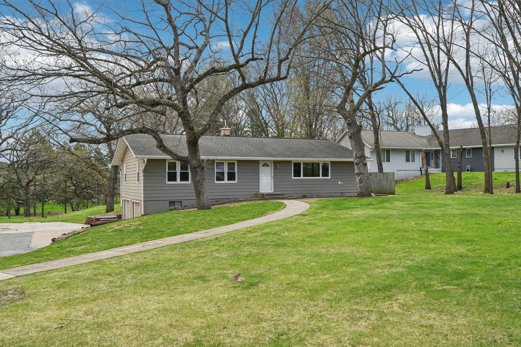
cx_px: 260
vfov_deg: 43.6
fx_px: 434
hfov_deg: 61.9
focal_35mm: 30
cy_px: 174
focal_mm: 30
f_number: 8
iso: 400
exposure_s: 1/640
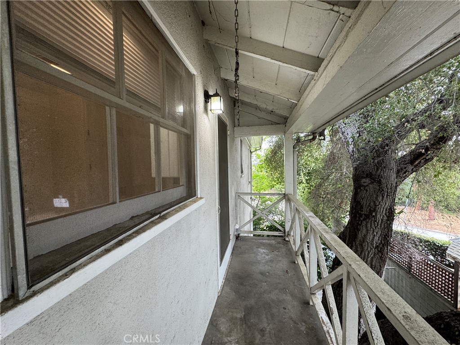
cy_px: 172
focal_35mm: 14
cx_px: 230
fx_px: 186
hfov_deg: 102.1
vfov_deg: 85.7
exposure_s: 1/120
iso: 200
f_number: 2.2
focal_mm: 2.22
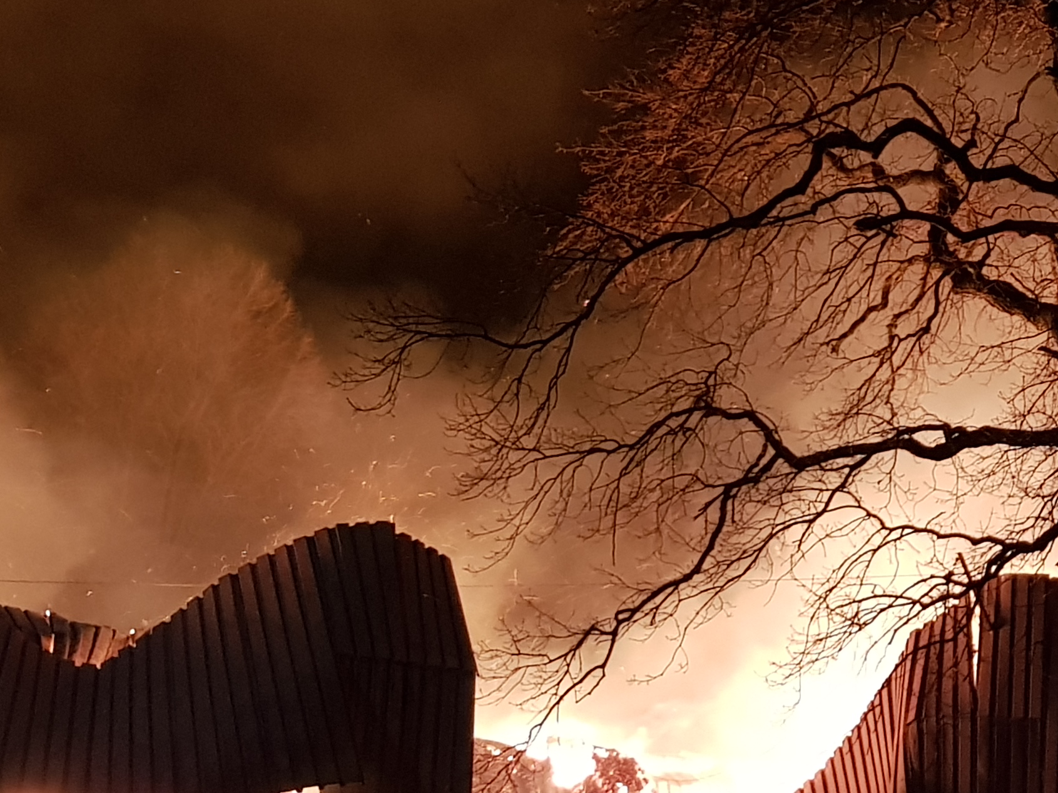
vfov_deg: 23.6
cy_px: 308
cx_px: 1251
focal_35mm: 62
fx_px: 1895
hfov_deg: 27.6
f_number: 1.7
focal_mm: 4.2
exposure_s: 1/18
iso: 200
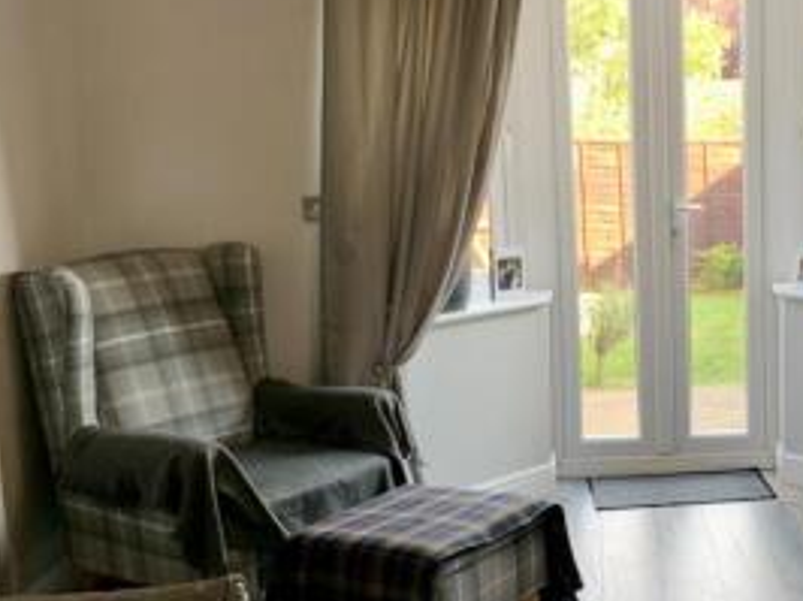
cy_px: 322
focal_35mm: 57
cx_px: 711
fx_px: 1321
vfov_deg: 25.6
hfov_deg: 32.3
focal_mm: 4.25
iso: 100
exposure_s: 1/64
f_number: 1.8
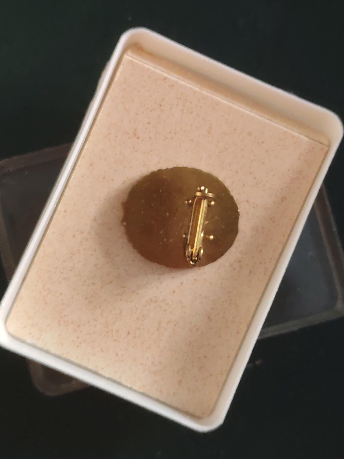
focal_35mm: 54
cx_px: 172
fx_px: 716
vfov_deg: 35.5
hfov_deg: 27.0
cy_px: 230
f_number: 1.95
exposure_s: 1/25
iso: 800
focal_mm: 5.52
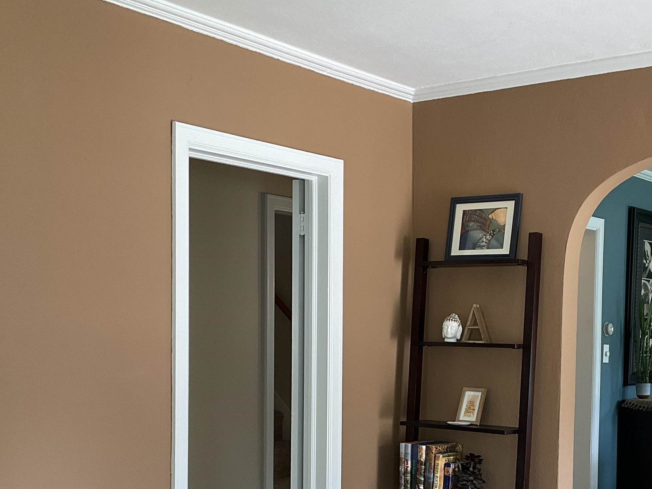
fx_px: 998
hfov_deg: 35.7
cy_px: 387
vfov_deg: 27.0
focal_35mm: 53
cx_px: 450
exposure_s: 1/60
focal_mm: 3
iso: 50
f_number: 1.8
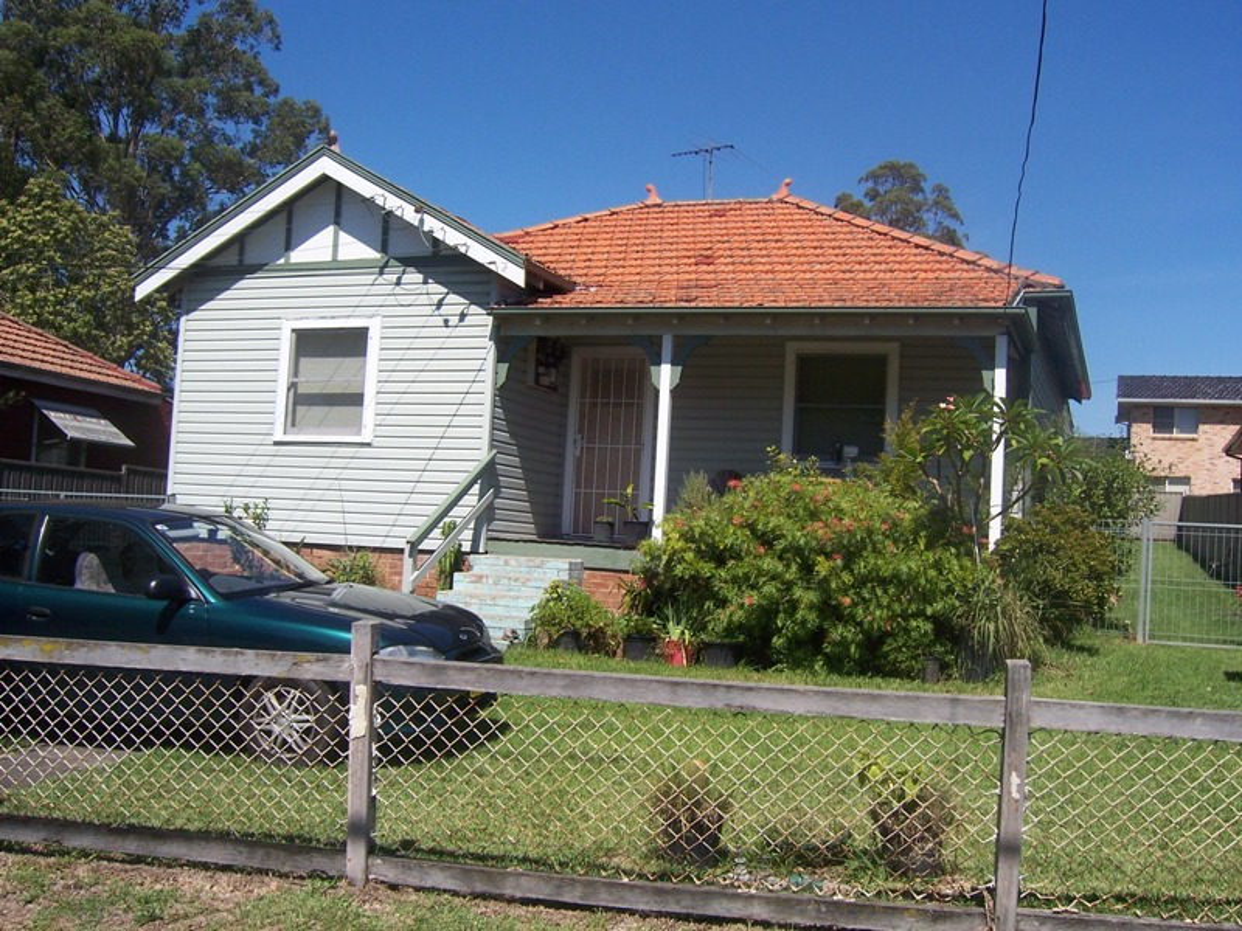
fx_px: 1292
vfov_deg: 39.7
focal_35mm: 36
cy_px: 466
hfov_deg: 51.4
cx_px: 621
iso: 80
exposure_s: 1/640
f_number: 4.5
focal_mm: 6.2
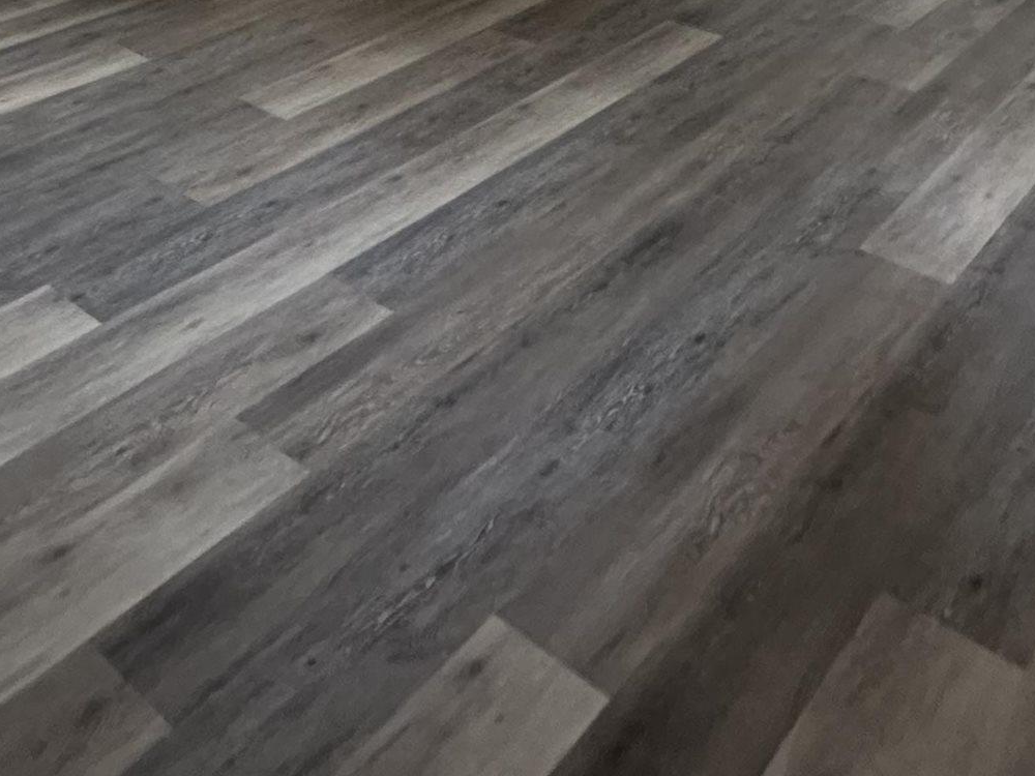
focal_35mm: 43
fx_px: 1286
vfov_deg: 26.5
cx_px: 328
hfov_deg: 43.1
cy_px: -317
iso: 500
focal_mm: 2.22
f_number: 2.2
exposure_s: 1/60
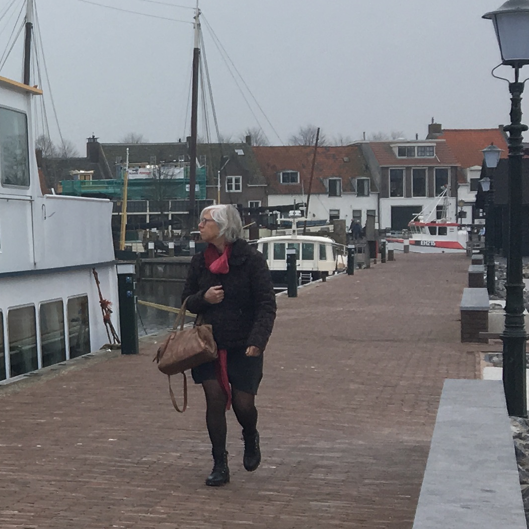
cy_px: 262
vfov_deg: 17.9
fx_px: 1677
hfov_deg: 15.6
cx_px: -401
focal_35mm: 97
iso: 25
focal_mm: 4.15
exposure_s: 1/610
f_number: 2.2
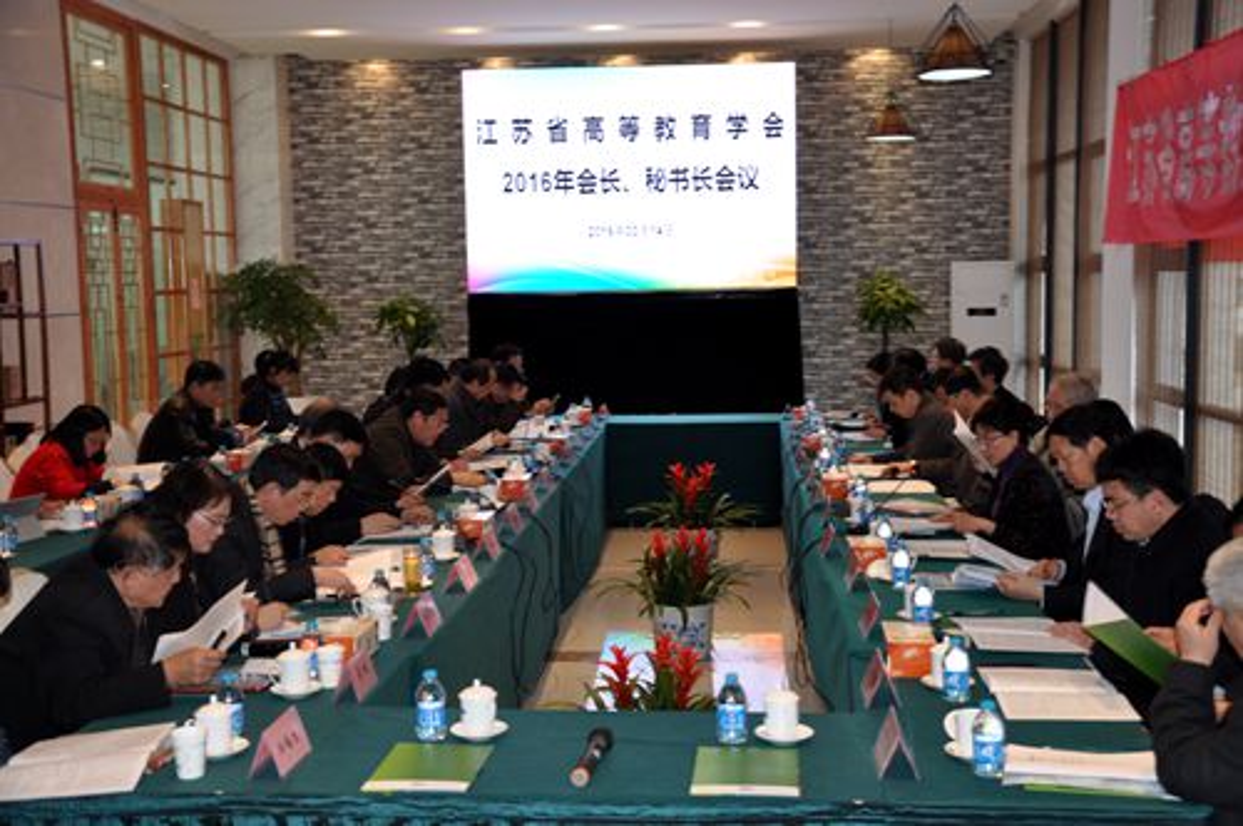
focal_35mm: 48
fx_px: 1655
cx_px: 622
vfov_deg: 28.0
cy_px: 413
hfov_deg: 41.2
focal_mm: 32
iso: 400
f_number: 4.2
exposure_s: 1/20
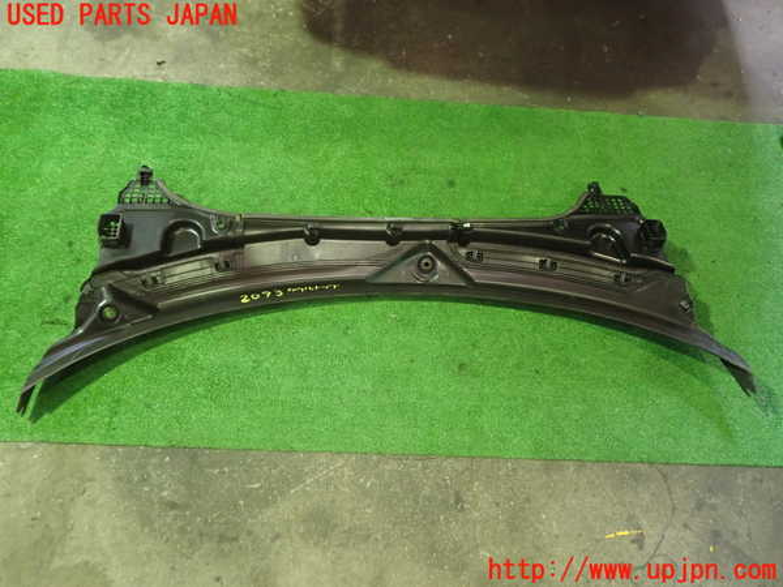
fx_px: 679
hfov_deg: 60.0
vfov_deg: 46.8
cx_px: 392
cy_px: 294
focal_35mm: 30
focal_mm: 5.4
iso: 640
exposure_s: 1/30
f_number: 2.3
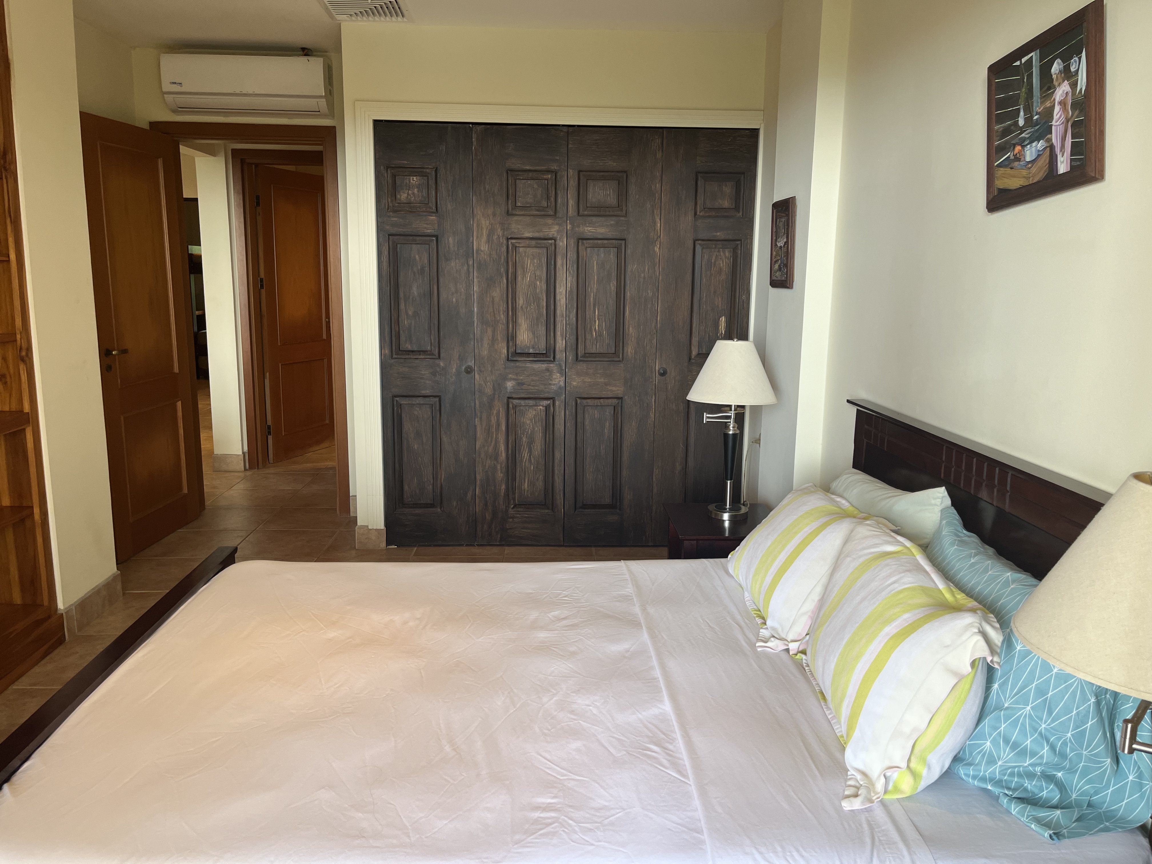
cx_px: 576
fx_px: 865
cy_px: 432
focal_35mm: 26
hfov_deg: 67.3
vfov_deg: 53.1
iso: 64
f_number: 1.6
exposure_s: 1/60
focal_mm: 5.1
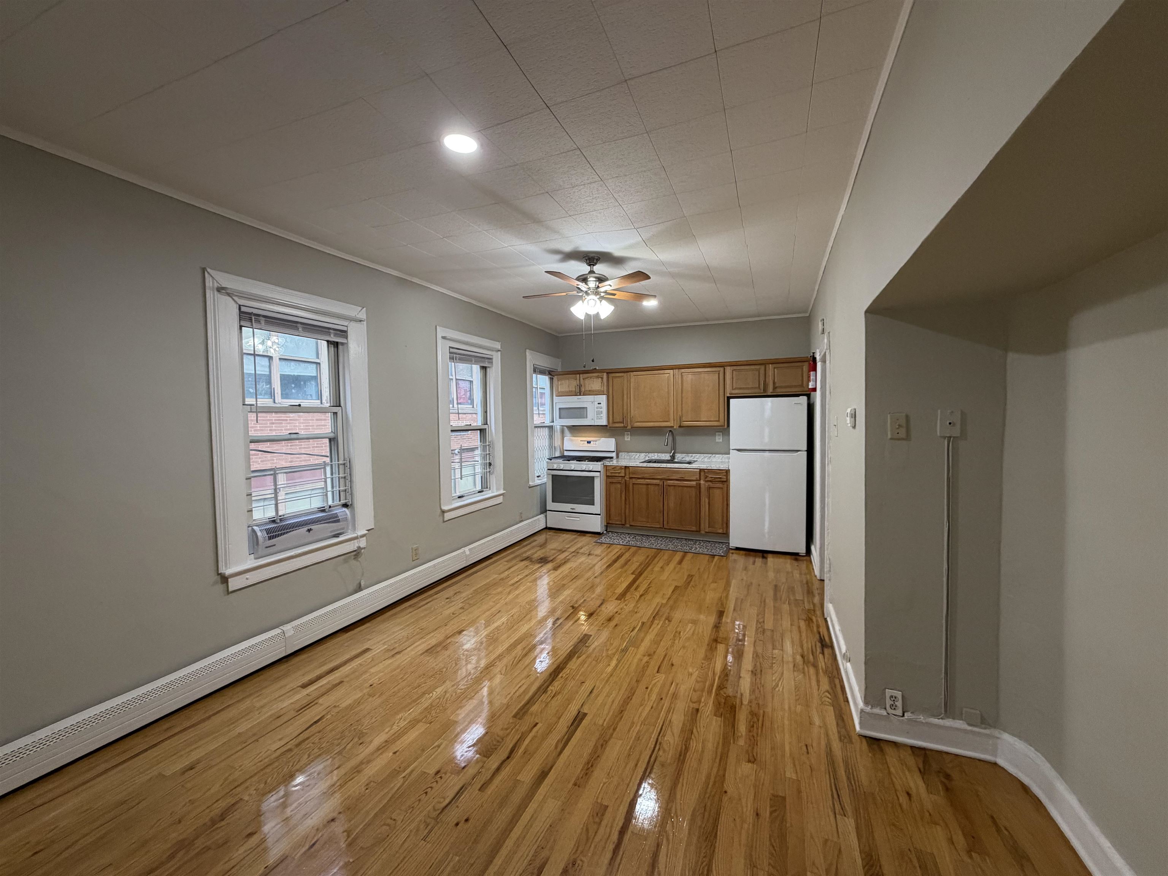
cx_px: 584
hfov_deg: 102.1
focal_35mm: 14
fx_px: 472
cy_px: 438
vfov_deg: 85.7
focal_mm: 2.22
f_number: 2.2
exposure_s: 1/60
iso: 250
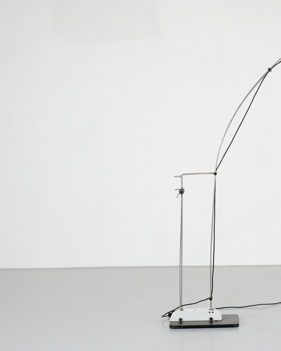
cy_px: 128
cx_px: 286
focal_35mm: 100
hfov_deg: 15.1
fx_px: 1039
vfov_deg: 19.1
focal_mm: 35
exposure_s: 1/105
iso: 800
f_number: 5.6
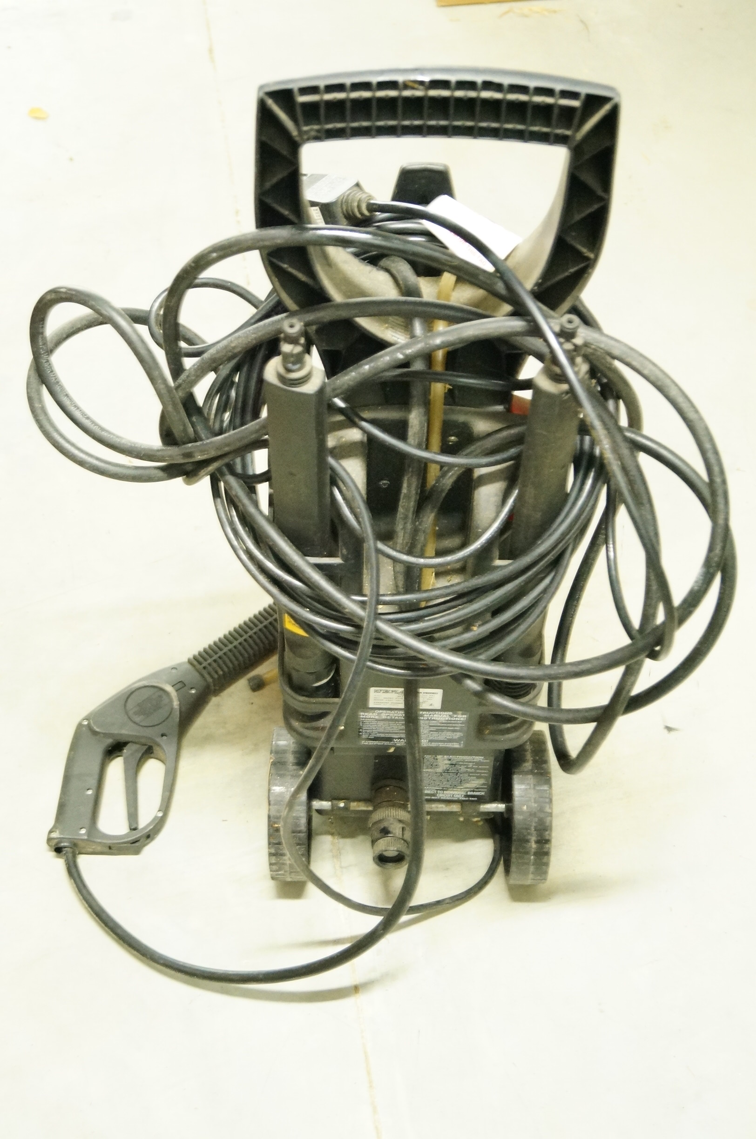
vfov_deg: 37.9
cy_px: 570
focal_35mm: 52
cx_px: 378
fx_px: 1659
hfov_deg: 25.7
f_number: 4.5
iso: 3200
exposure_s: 1/10
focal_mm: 35
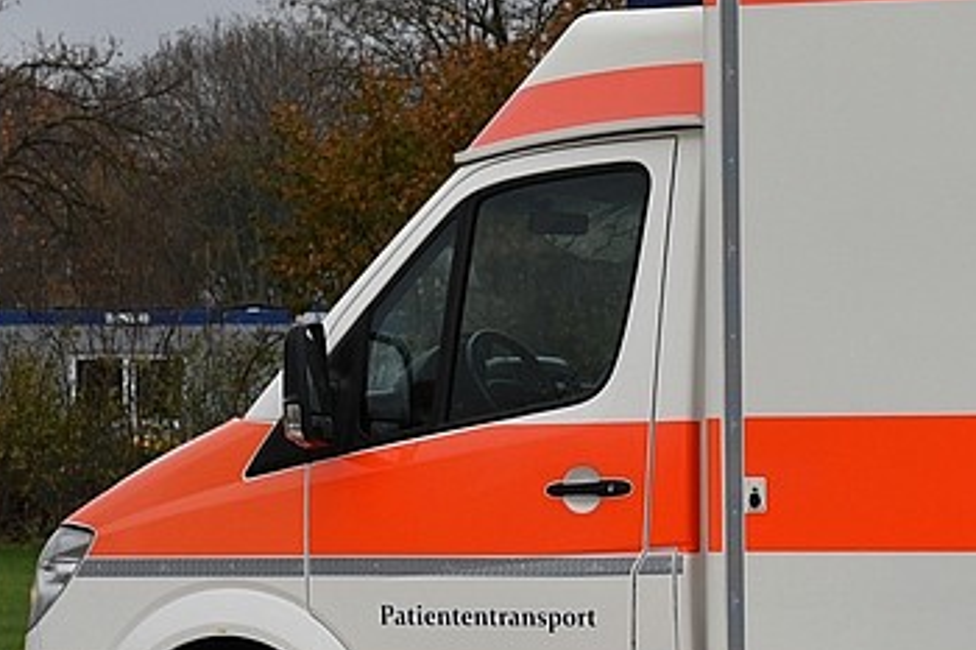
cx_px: 1213
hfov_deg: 10.5
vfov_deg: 7.1
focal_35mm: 193
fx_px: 5230
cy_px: 324
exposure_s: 1/250
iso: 200
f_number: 8
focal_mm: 75
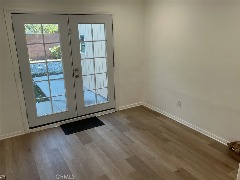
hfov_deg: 61.7
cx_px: 120
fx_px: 201
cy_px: 90
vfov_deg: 48.2
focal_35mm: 29
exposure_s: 1/120
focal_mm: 3
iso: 40
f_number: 1.8
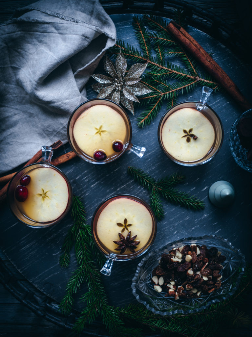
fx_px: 485
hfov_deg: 29.1
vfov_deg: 38.2
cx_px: 126
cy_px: 168
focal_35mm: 50
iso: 200
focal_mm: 25
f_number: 1.8
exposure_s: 1/40
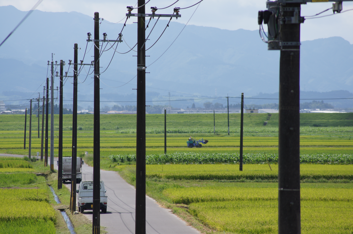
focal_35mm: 300
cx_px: 176
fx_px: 2938
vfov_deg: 4.6
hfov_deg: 6.9
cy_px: 117
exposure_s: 1/500
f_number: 8
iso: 100
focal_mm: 200
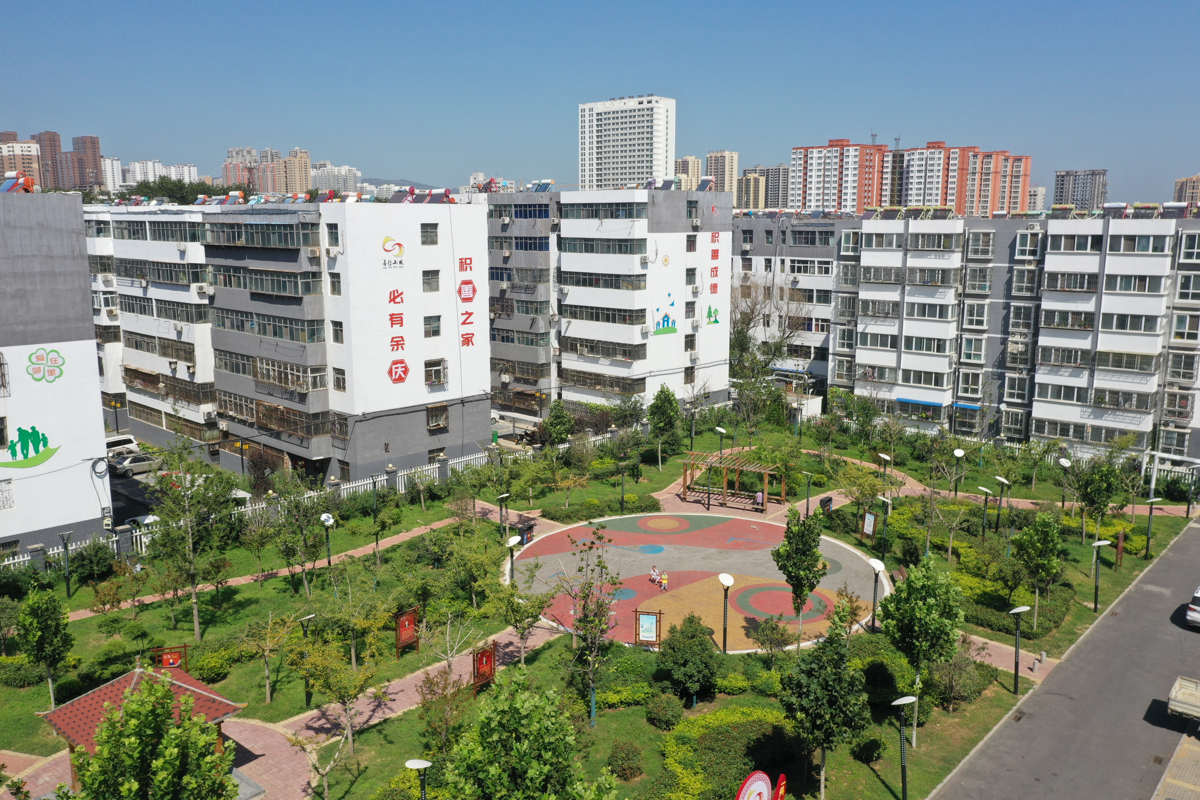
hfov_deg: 65.5
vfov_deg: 46.4
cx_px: 600
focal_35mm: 28
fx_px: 933
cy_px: 400
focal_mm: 10.26
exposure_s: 1/640
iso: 100
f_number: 5.6
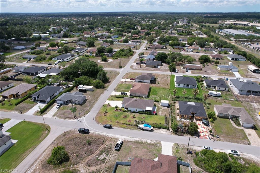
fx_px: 159
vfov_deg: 57.2
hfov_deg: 78.6
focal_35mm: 22
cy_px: 86
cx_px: 130
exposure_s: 1/2500
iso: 130
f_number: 2.8
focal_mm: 8.38
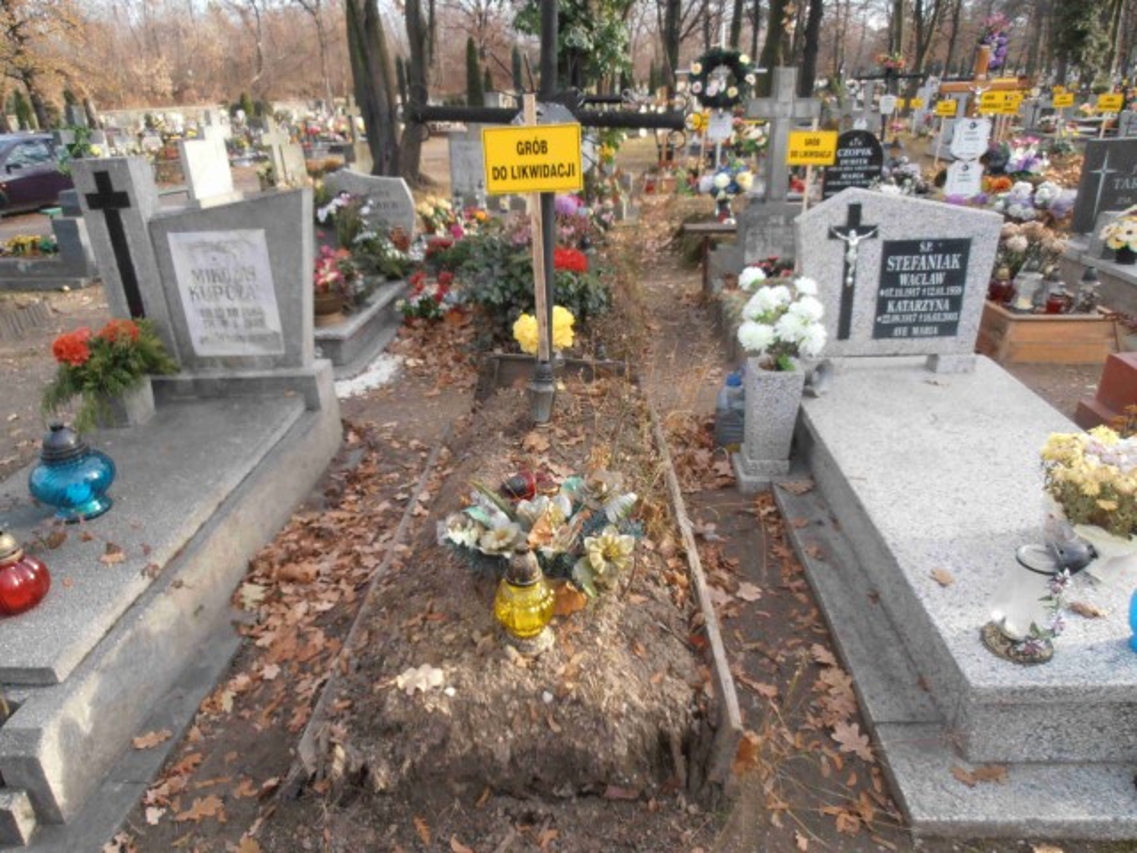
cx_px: 568
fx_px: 788
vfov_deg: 56.8
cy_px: 426
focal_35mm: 24
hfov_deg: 71.6
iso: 80
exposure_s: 1/160
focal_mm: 4.2
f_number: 3
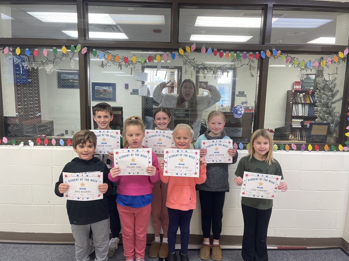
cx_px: 174
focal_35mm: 25
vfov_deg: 54.9
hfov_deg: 69.4
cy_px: 130
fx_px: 252
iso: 64
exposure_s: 1/60
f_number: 1.6
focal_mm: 5.1
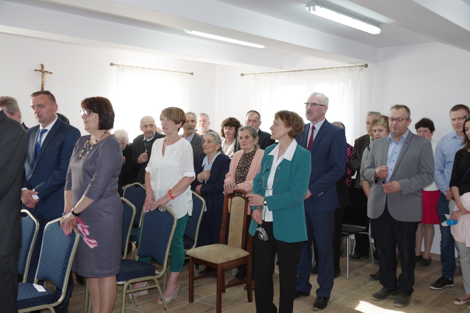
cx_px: 235
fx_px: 483
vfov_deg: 35.9
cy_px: 156
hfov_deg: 51.9
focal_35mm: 37
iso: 1000
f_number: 4
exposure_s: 1/160
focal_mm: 25
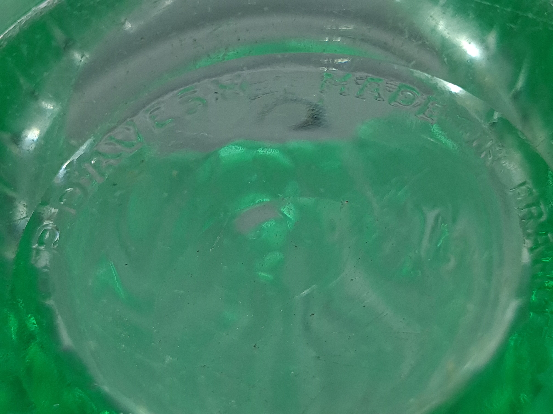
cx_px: 276
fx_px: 415
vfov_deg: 53.1
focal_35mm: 26
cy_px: 207
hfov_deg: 67.3
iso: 80
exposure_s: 1/50
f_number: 1.8
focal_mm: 5.4
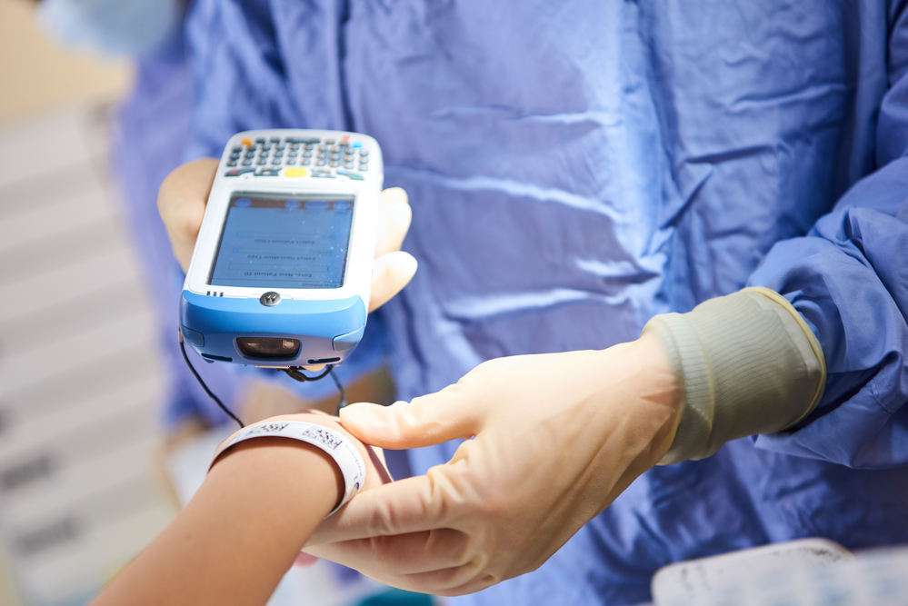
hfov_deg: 28.8
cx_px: 454
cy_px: 303
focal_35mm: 70
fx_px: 1766
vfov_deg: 19.5
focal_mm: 70
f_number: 4
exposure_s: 1/250
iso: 500
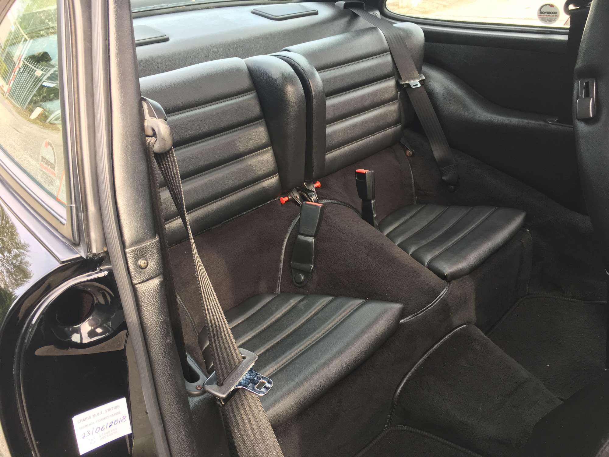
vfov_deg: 48.2
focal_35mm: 29
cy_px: 228
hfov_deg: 61.7
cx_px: 304
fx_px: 510
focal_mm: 4.15
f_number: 2.2
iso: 32
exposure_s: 1/100
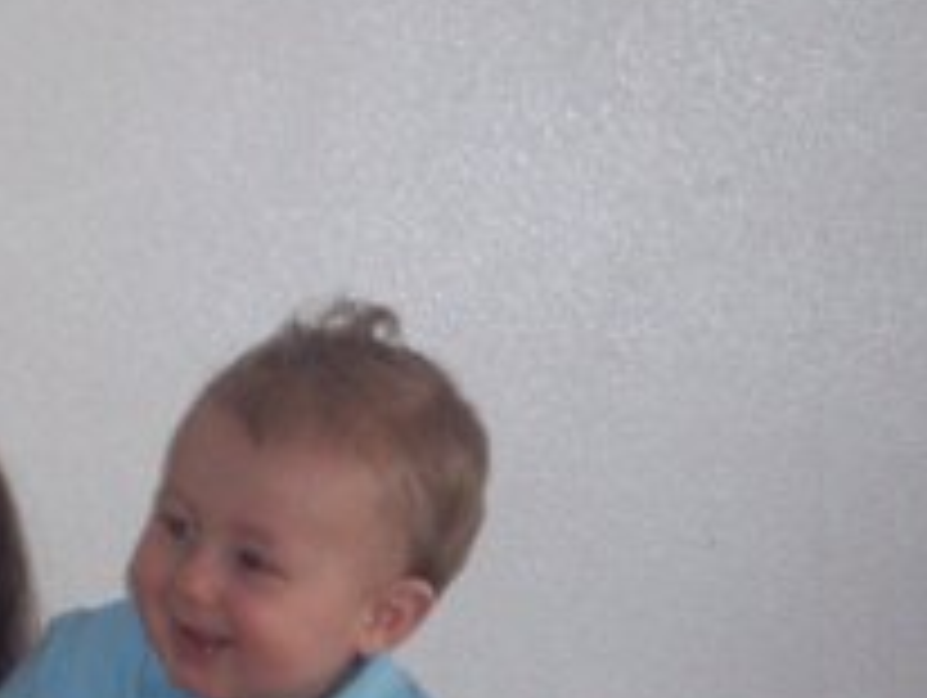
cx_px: -36
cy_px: 655
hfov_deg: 8.1
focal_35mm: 242
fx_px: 6488
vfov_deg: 6.1
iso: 200
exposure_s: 1/128
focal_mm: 18.6
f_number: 5.2
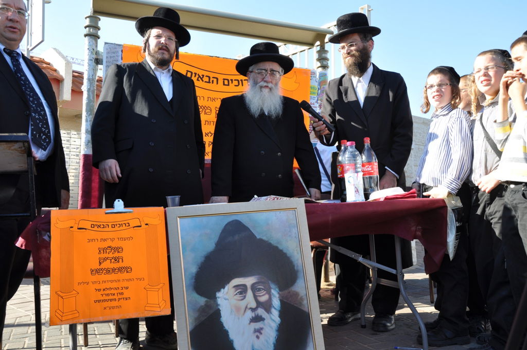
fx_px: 526
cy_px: 175
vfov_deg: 36.8
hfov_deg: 53.2
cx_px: 264
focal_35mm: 36
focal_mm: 24
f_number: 10
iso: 200
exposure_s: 1/100
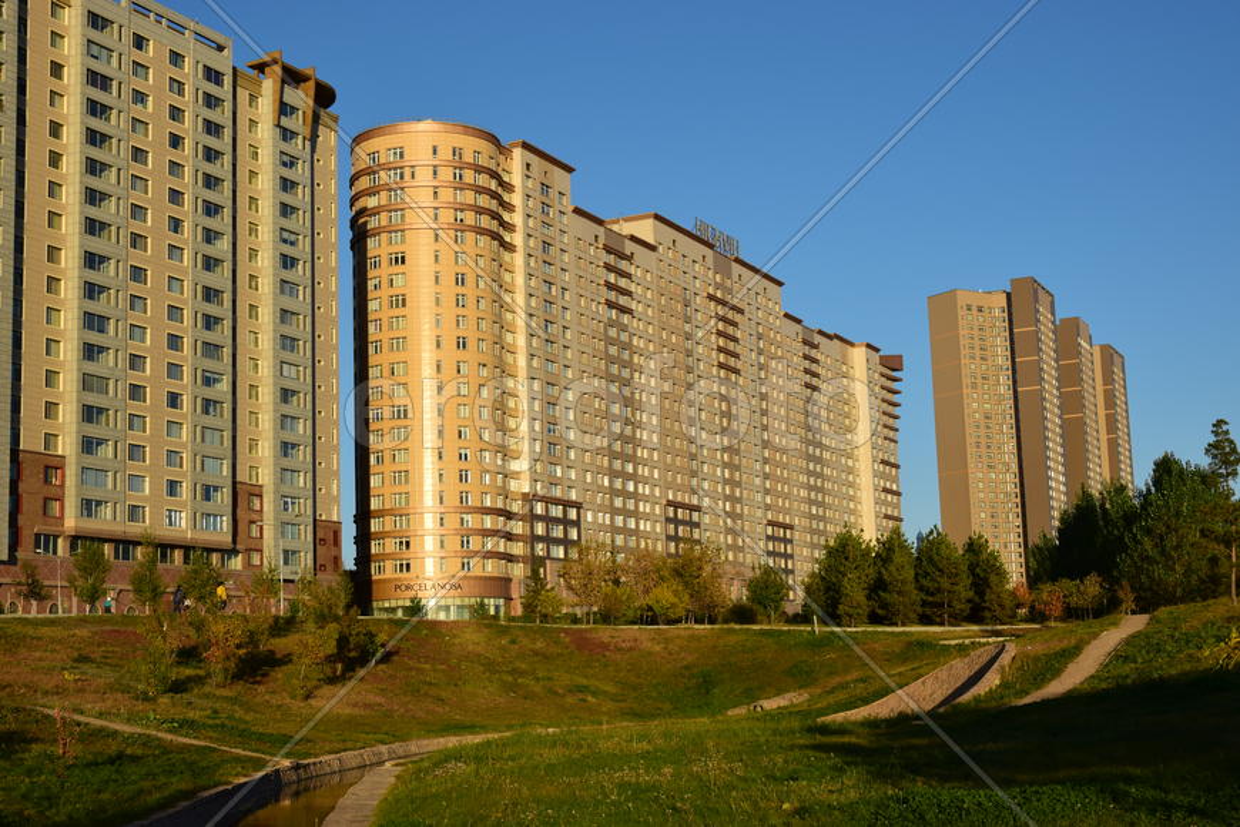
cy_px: 414
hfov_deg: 38.9
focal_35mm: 51
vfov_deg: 26.5
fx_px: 1757
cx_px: 620
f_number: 10
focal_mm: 34
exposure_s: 1/400
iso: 200
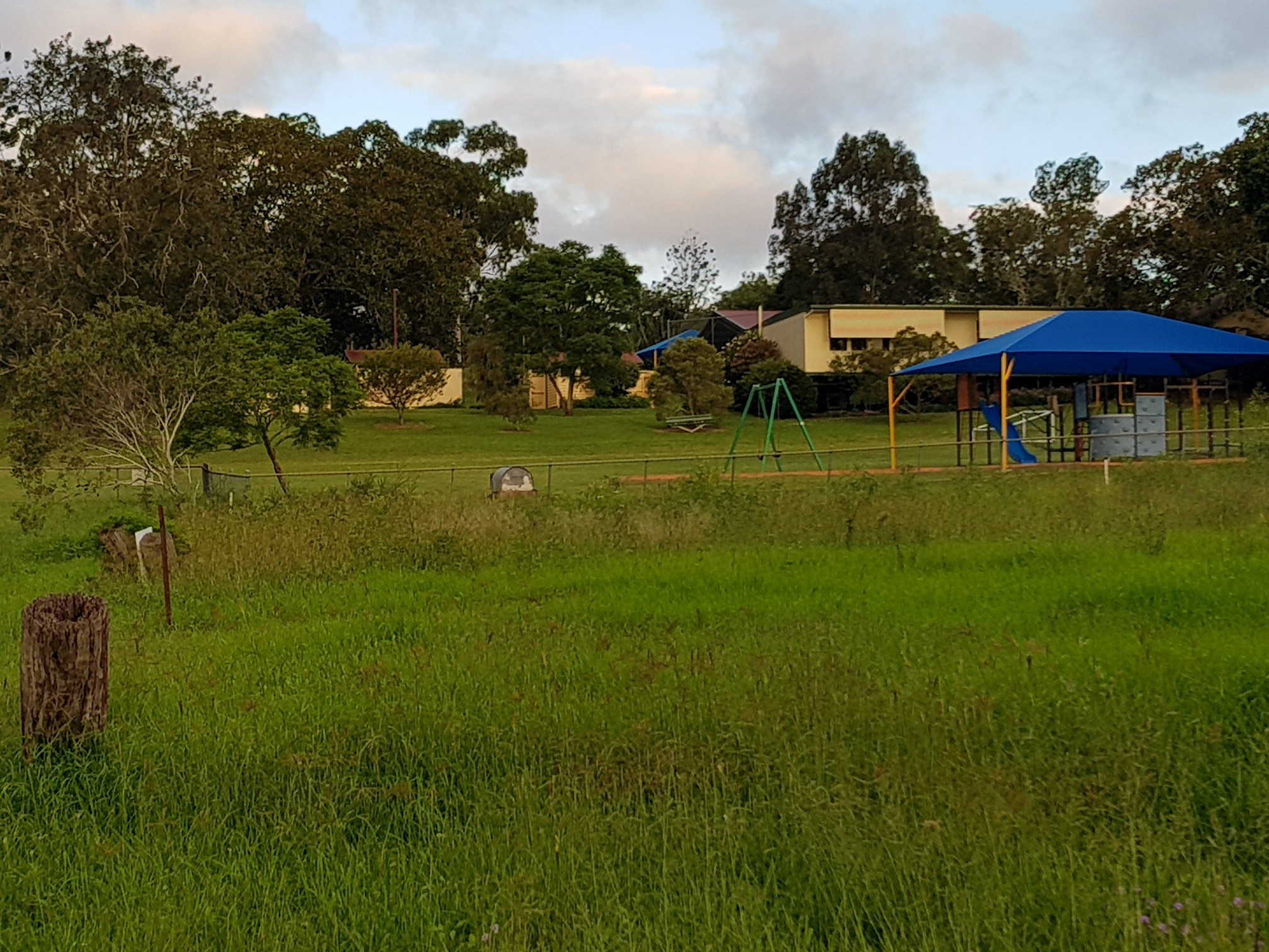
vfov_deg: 53.1
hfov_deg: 67.3
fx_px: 953
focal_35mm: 26
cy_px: 476
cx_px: 634
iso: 40
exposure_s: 1/544
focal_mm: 4.2
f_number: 1.7
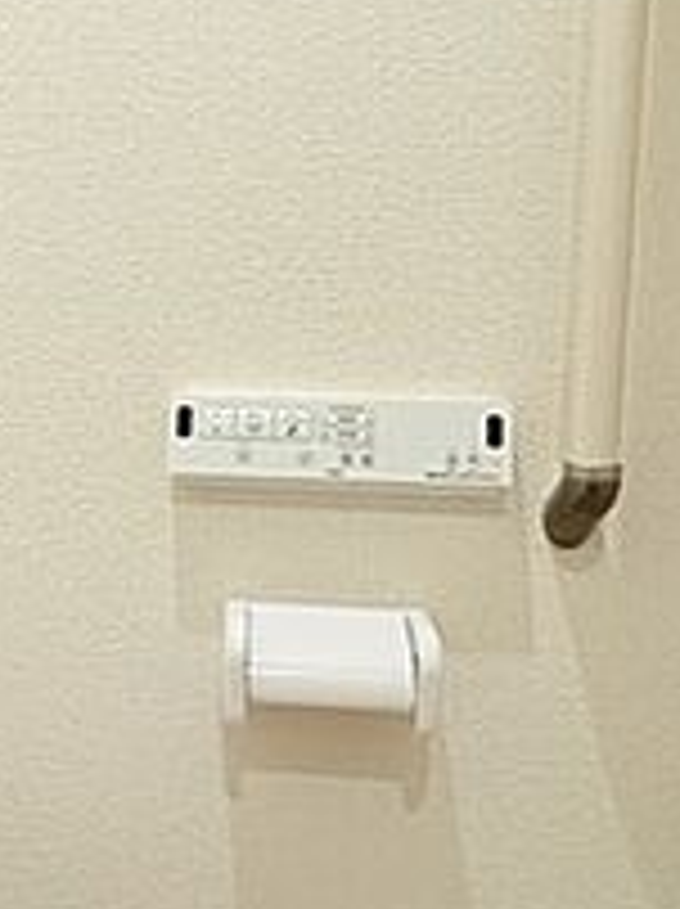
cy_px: 475
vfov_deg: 43.9
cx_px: 77
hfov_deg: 32.0
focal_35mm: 43
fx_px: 1129
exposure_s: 1/50
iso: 125
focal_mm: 2.22
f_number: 2.2
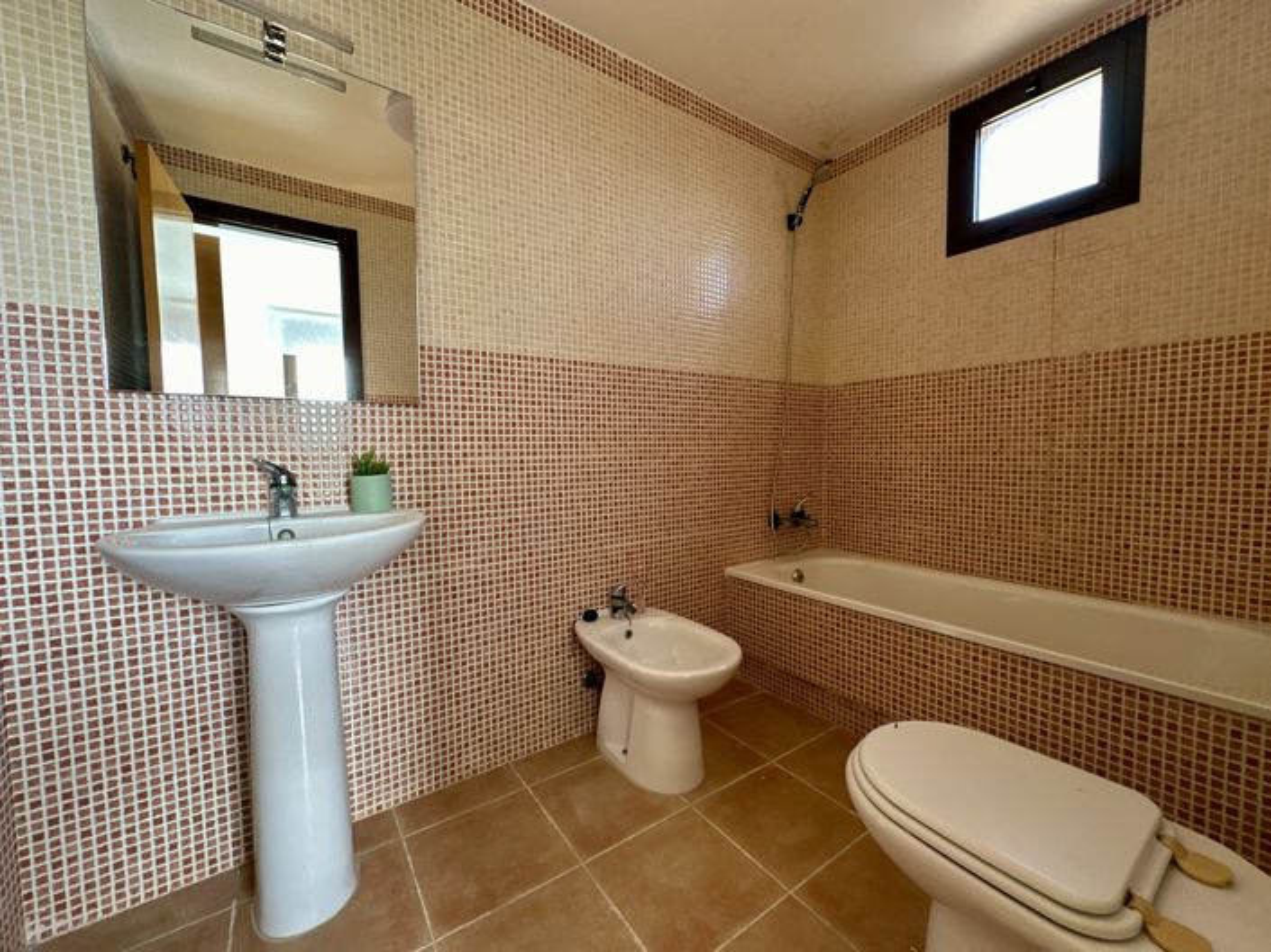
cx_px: 636
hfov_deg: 102.1
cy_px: 476
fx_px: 514
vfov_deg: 85.6
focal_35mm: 14
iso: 125
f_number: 2.2
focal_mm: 2.22
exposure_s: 1/60
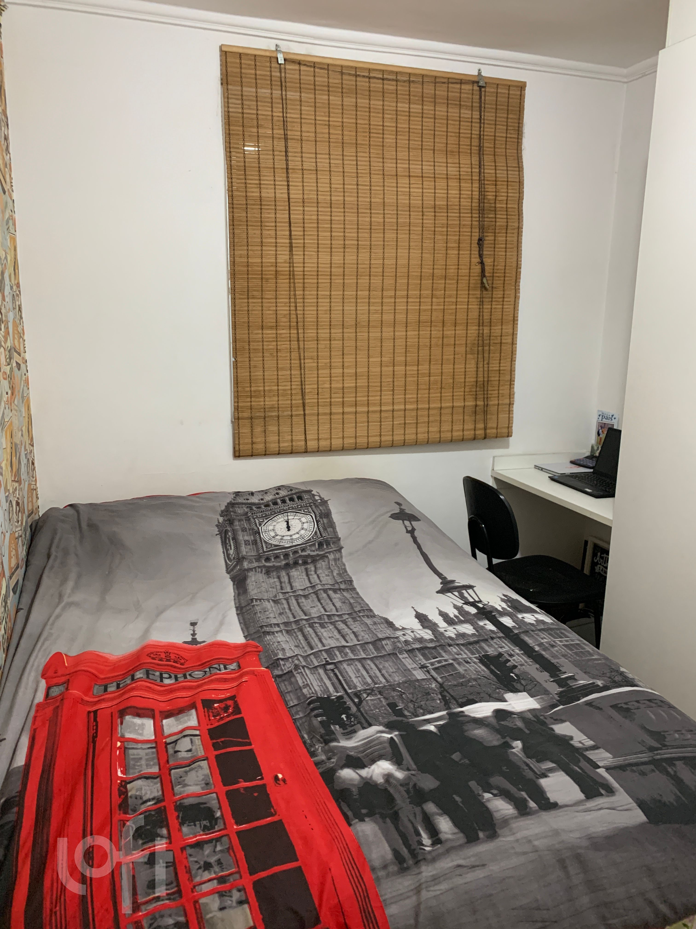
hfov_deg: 53.1
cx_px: 348
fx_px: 697
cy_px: 464
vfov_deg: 67.3
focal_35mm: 26
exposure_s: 1/60
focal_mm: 4.25
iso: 400
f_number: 1.8
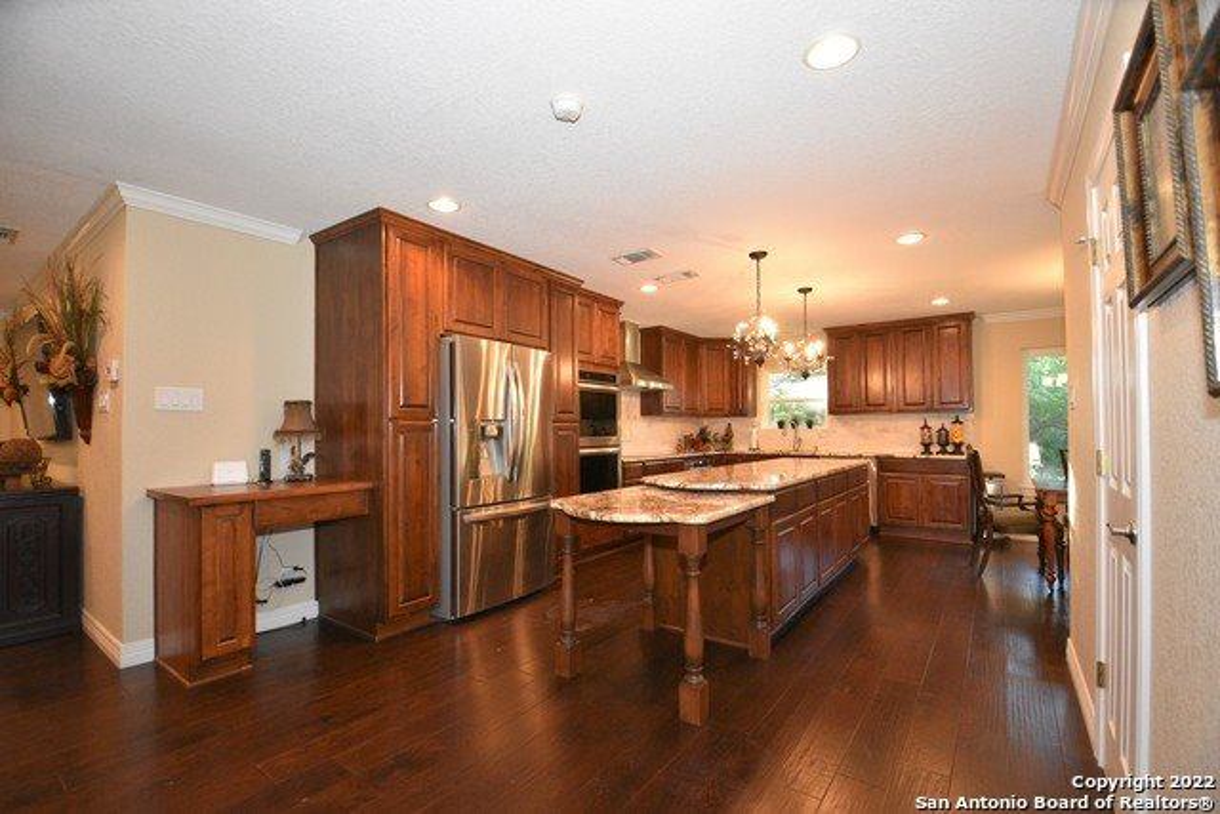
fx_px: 508
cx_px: 610
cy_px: 407
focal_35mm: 15
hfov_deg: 100.4
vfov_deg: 77.4
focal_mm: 10
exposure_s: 1/100
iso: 1600
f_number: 4
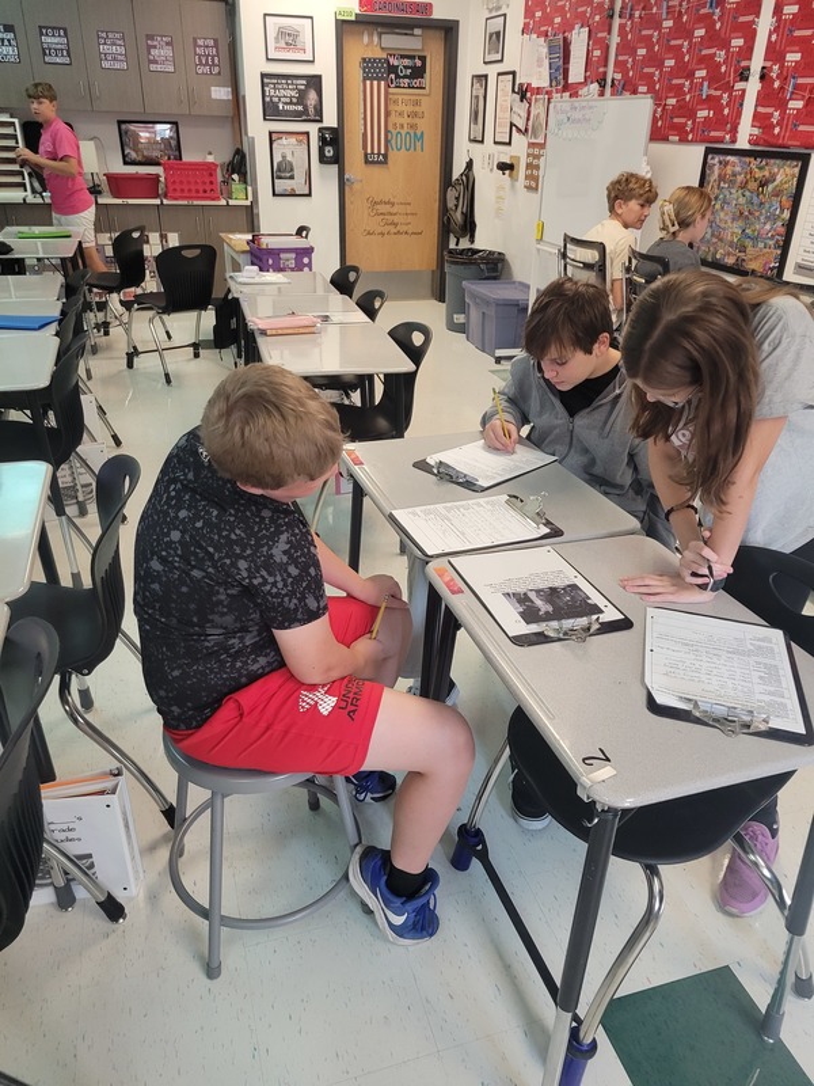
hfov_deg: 53.1
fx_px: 815
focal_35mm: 26
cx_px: 407
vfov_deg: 67.3
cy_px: 543
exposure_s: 1/120
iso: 320
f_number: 1.8
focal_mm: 5.4
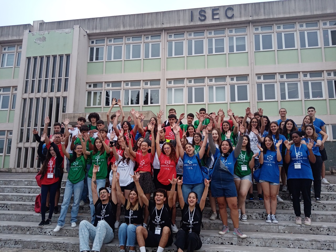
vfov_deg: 53.1
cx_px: 168
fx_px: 252
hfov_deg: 67.3
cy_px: 126
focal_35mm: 26
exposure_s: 1/698
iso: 115
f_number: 1.8
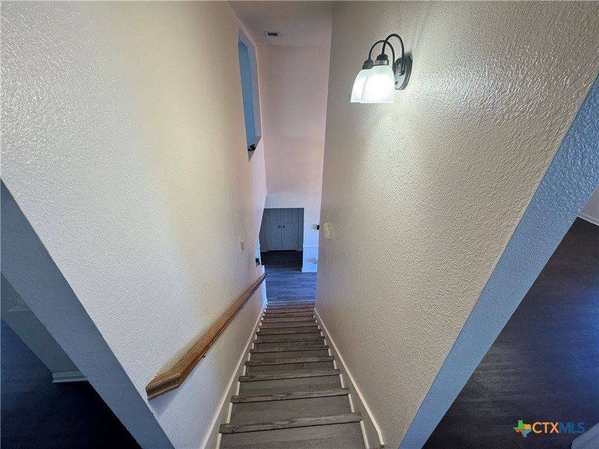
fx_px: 242
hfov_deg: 102.1
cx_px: 300
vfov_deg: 85.7
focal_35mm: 14
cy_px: 224
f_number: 2.2
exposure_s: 1/120
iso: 320
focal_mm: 2.22
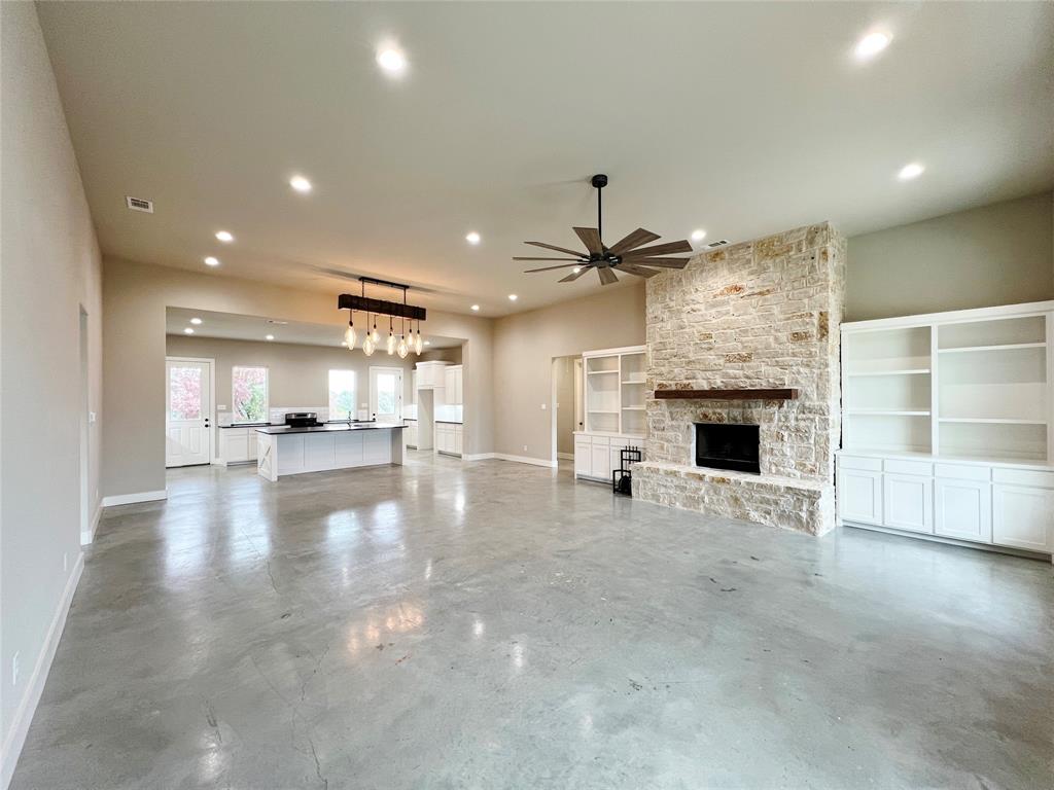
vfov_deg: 89.9
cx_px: 527
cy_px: 395
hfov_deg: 106.2
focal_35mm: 13
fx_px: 396
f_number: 1.8
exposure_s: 1/60
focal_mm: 1.57
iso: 125
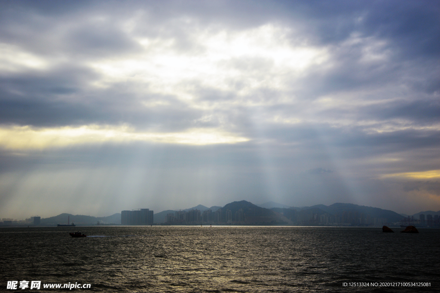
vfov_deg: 20.1
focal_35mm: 68
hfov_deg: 29.9
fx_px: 824
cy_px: 146
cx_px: 220
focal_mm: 45
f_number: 9
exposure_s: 1/320
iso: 100
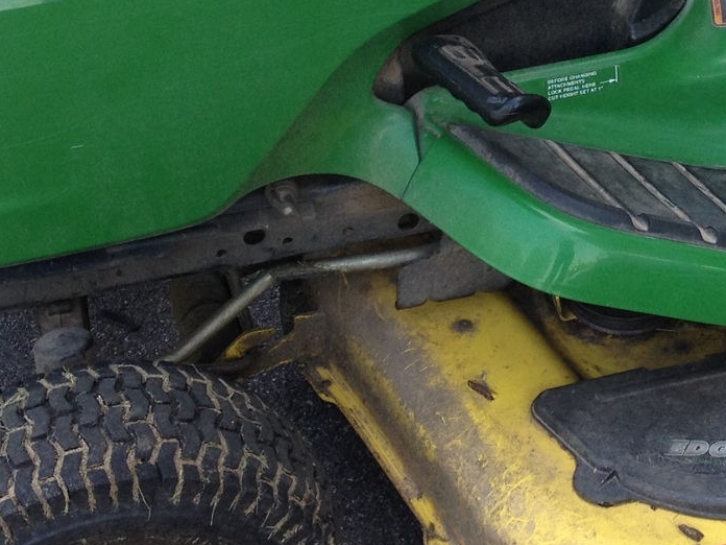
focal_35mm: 103
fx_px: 2160
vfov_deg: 14.1
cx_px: 629
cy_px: -2
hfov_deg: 18.8
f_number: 2.4
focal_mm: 4.28
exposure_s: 1/132
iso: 50
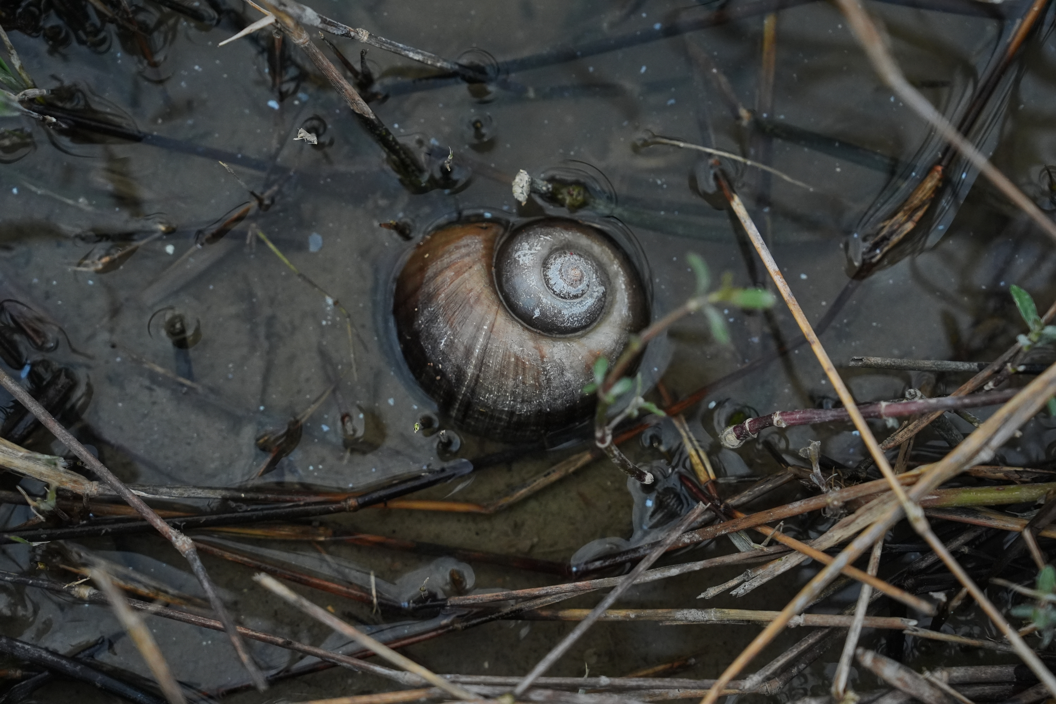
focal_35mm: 70
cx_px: 528
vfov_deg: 19.5
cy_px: 352
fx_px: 2053
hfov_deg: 28.8
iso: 2500
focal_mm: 70
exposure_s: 1/400
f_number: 4
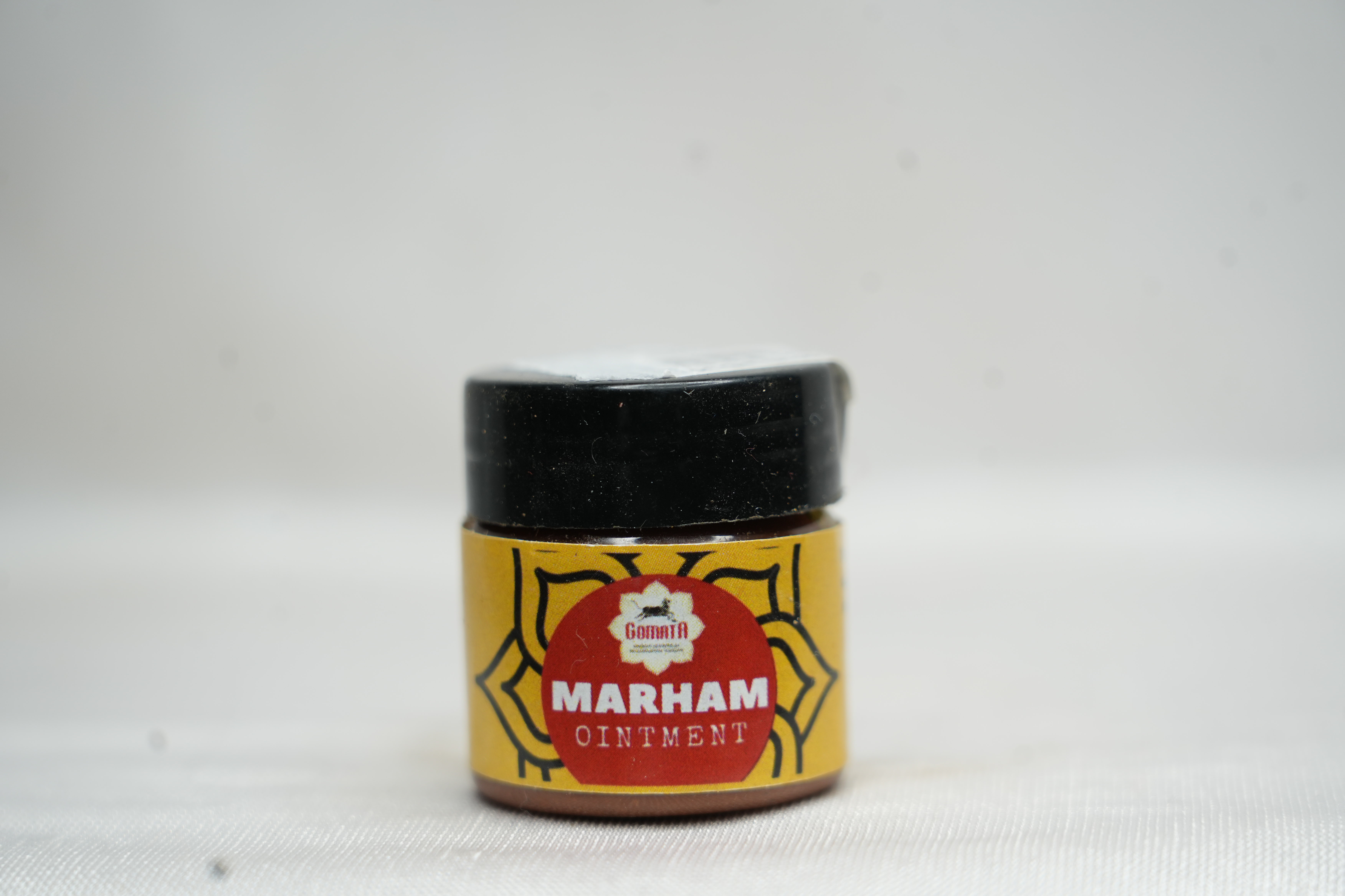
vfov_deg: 13.0
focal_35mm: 105
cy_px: 448
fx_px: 3923
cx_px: 672
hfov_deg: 19.5
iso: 250
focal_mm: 105
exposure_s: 1/60
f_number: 5.6
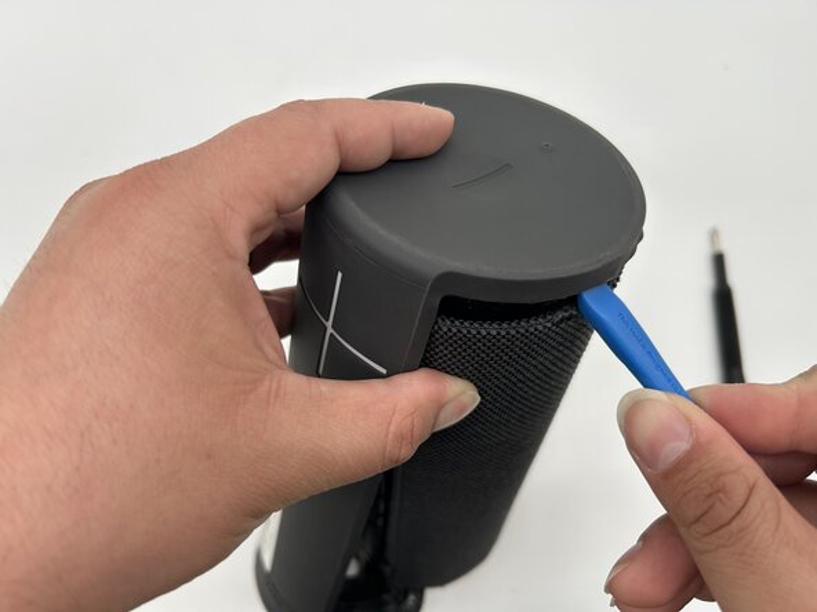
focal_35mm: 26
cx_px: 408
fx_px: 614
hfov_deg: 67.3
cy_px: 306
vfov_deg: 53.1
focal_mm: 5.7
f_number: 1.5
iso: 50
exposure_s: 1/533
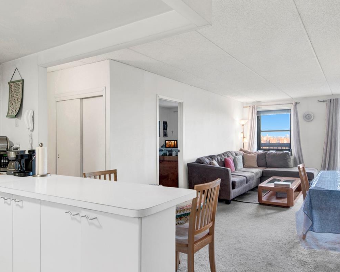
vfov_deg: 52.2
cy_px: 118
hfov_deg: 63.0
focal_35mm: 27
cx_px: 189
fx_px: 276
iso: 100
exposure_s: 1/3
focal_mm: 9.5
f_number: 8
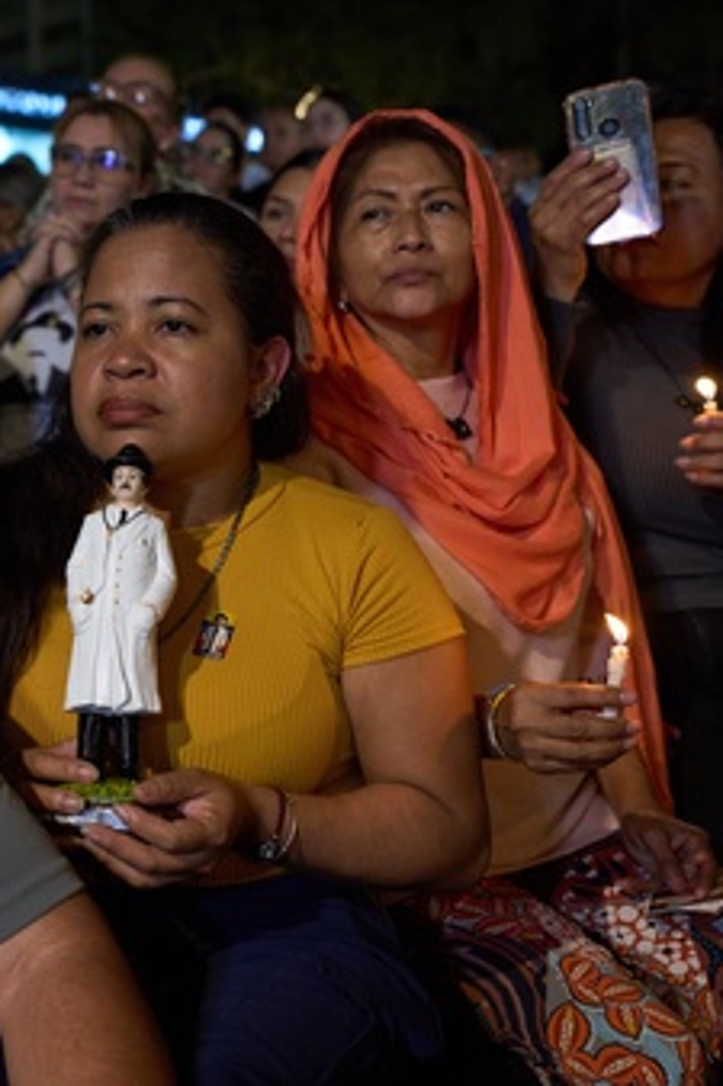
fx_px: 1598
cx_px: 61
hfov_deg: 24.7
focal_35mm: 53
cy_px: 541
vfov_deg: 37.5
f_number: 3.2
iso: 2500
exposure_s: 1/160
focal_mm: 35
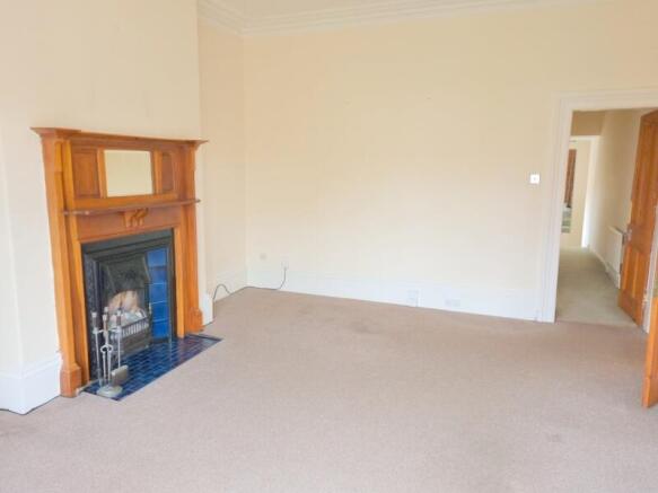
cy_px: 246
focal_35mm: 26
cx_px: 329
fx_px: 494
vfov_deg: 53.0
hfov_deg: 67.3
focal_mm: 5.4
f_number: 1.8
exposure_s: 1/50
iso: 200
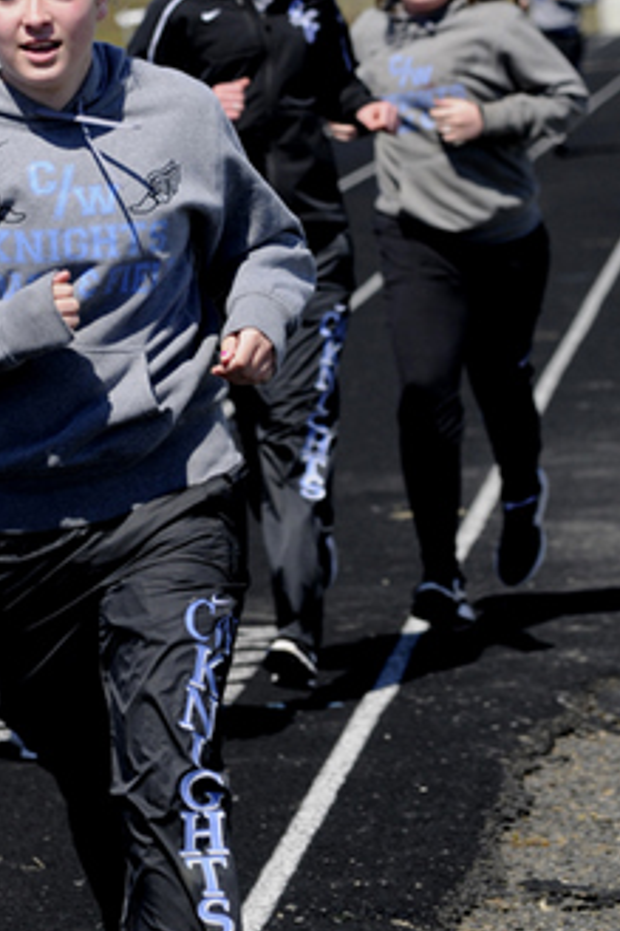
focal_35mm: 277
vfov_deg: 7.4
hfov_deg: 5.0
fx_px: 7162
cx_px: 157
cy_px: 181
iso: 200
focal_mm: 95
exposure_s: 1/1000
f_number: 5.6
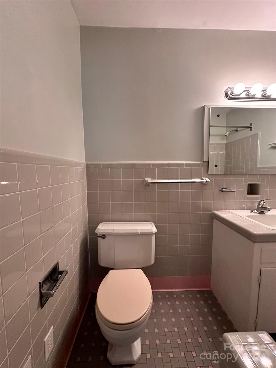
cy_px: 184
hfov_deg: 85.7
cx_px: 138
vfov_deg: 102.1
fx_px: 149
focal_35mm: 14
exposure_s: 1/60
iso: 800
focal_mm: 2.22
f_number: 2.2
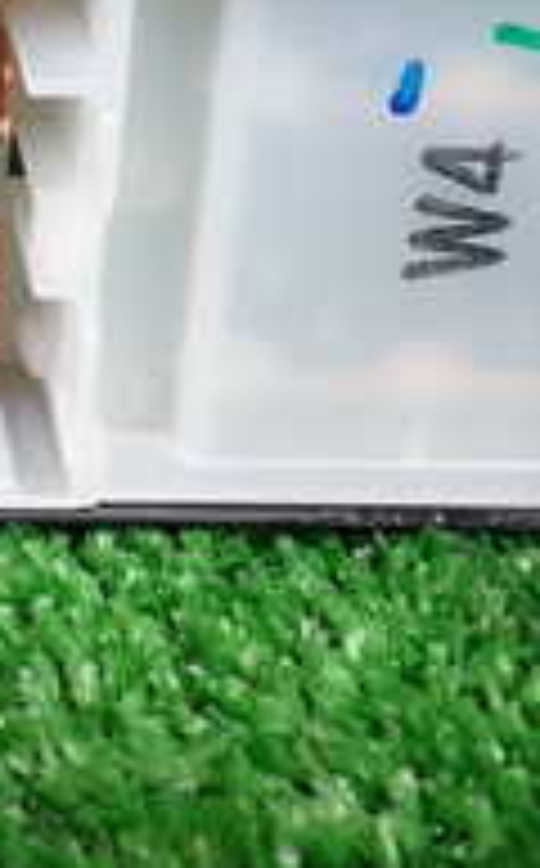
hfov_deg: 12.2
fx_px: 2340
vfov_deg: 20.9
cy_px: 238
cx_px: -410
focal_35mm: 99
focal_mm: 5.4
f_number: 2.3
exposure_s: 1/60
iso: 200
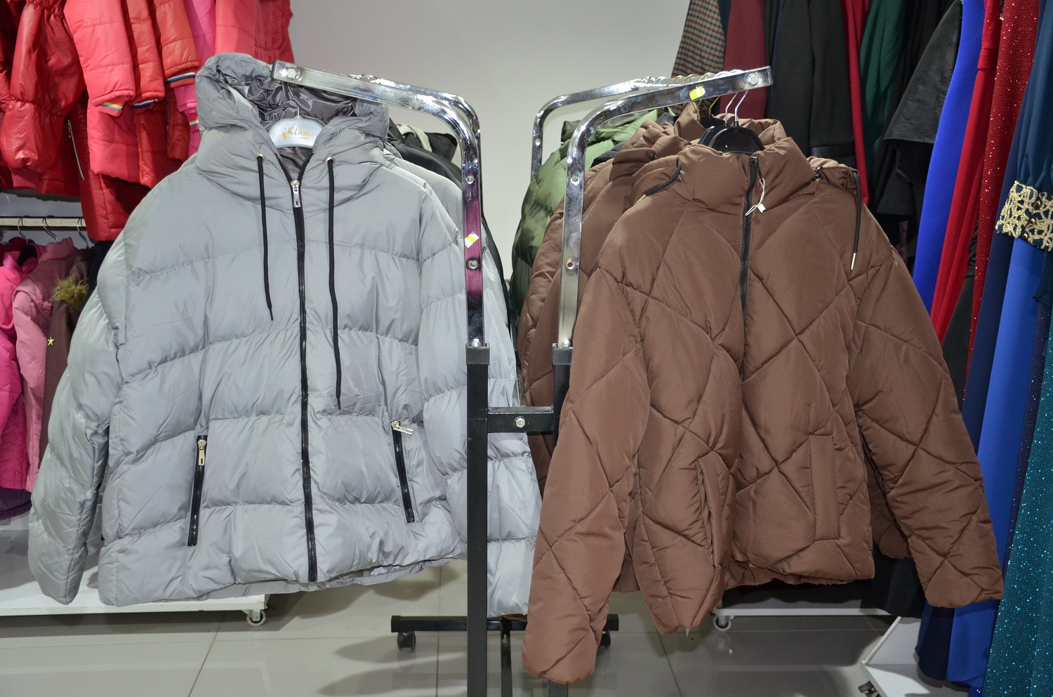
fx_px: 1182
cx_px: 526
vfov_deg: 32.9
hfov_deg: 48.0
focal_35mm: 40
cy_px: 348
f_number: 4
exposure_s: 1/60
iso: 800
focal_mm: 27
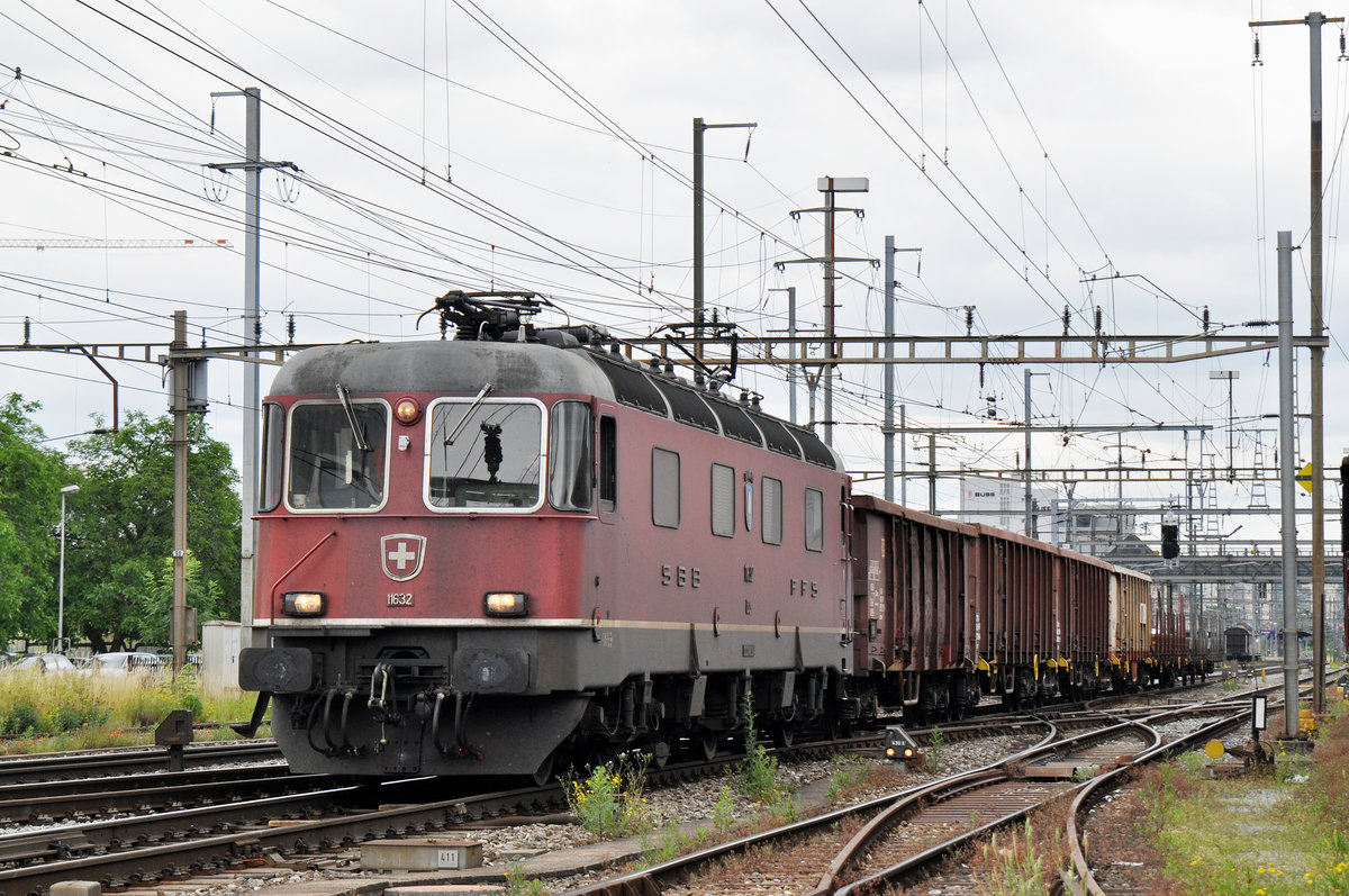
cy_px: 448
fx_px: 3930
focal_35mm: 105
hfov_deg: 19.5
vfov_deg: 13.0
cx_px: 674
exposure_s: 1/1000
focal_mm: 70
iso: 400
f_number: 5.6
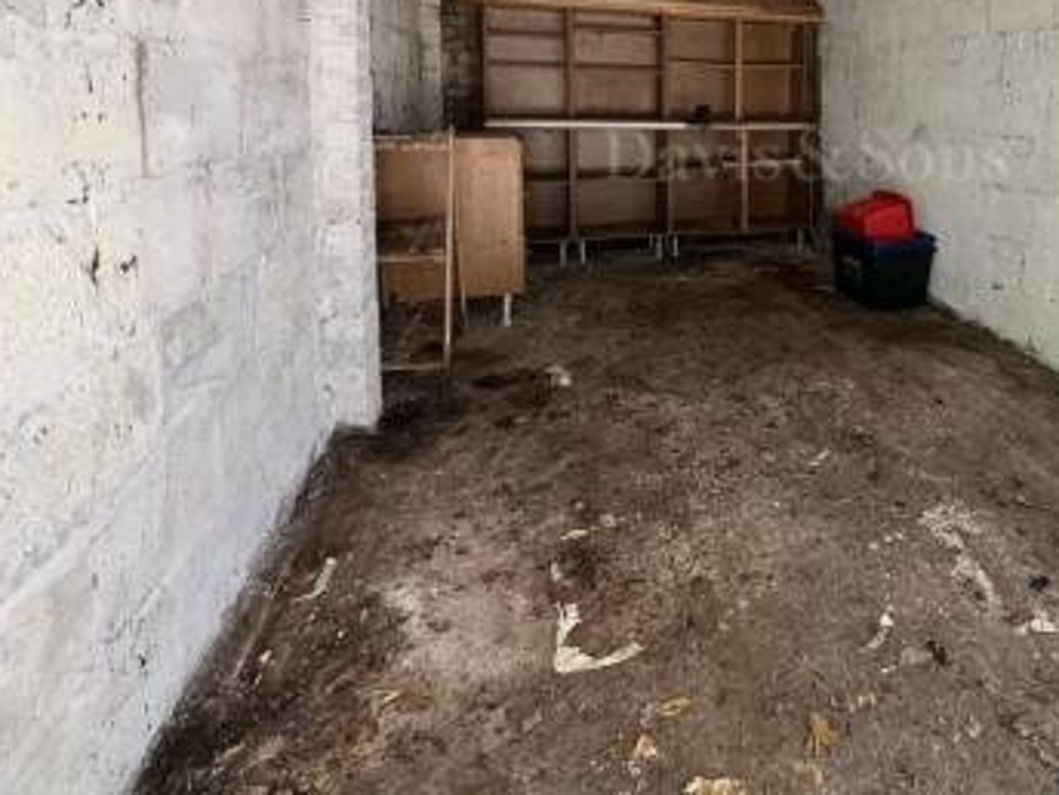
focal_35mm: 22
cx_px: 814
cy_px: 162
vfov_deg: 56.7
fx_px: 673
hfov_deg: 70.4
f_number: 1.8
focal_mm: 1.57
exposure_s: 1/99
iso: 250
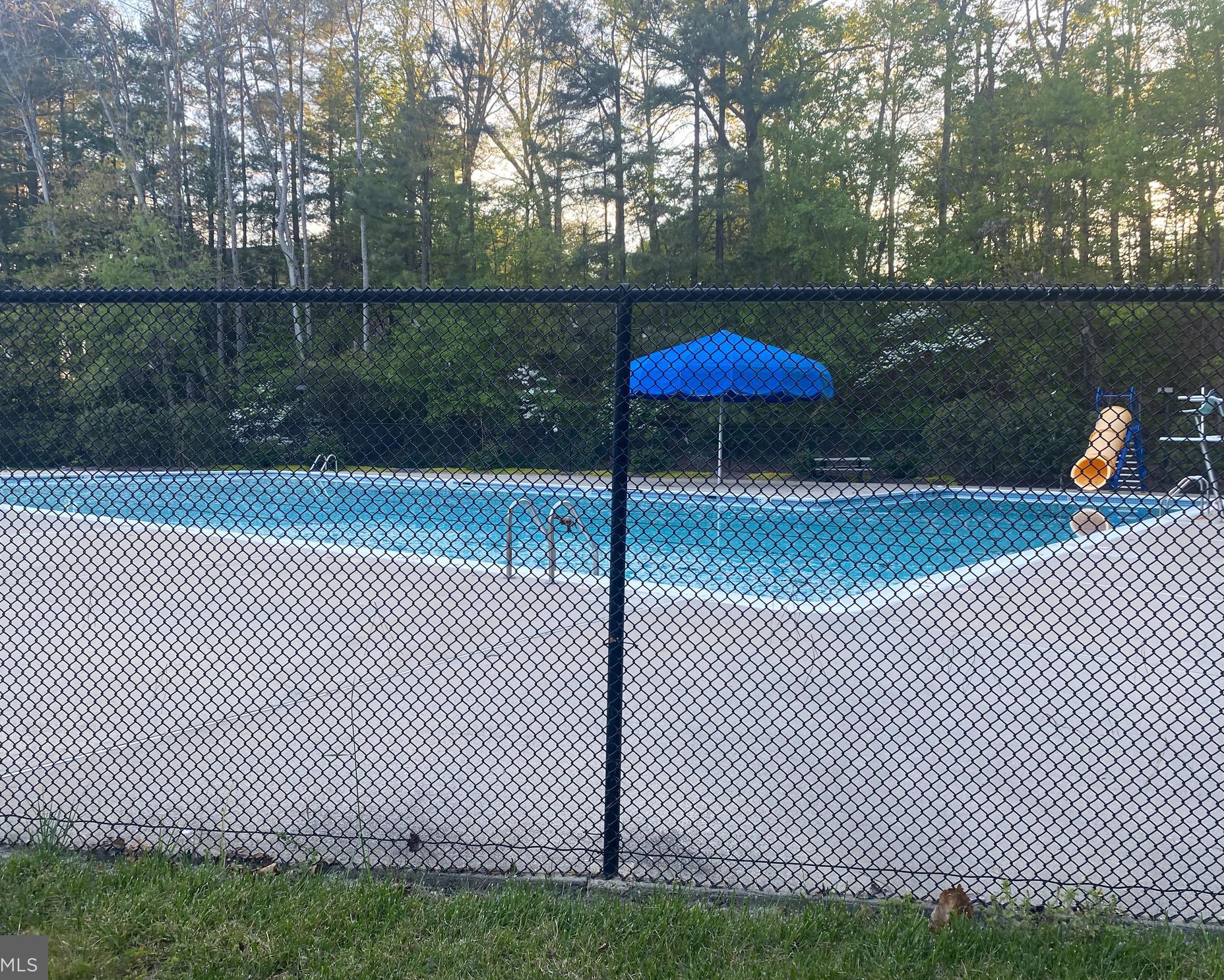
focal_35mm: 28
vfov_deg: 51.5
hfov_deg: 62.1
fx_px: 1014
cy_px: 482
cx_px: 559
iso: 50
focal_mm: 4.25
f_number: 1.8
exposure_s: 1/121
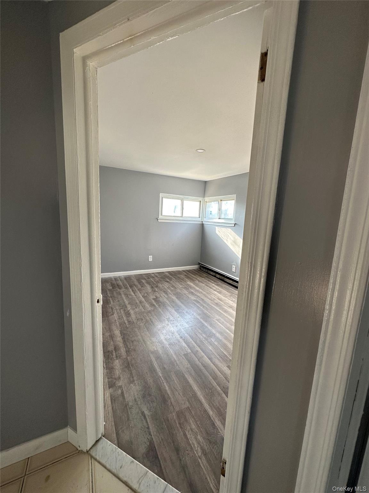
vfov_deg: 102.1
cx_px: 184
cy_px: 246
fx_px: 199
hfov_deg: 85.7
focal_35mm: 14
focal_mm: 2.22
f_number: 2.2
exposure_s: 1/99
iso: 80
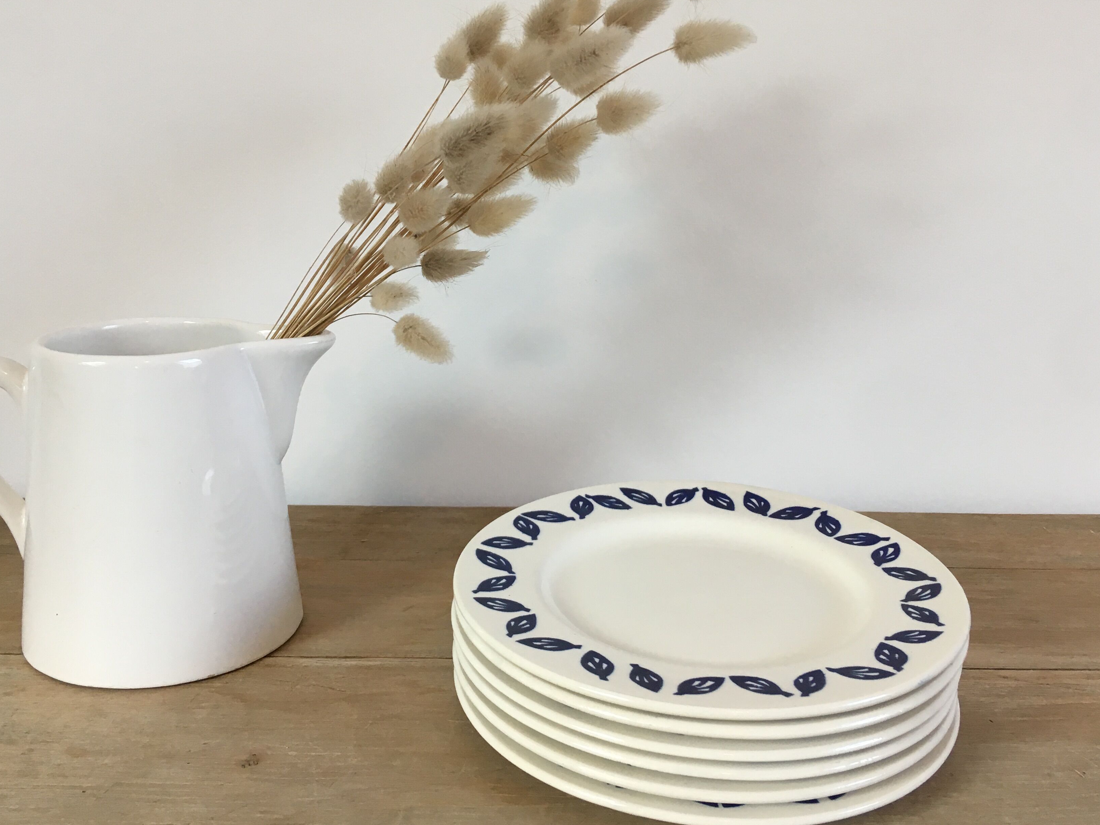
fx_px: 1144
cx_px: 546
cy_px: 384
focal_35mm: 36
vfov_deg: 39.6
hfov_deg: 51.4
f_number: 2.2
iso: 32
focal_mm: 4.15
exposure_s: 1/33
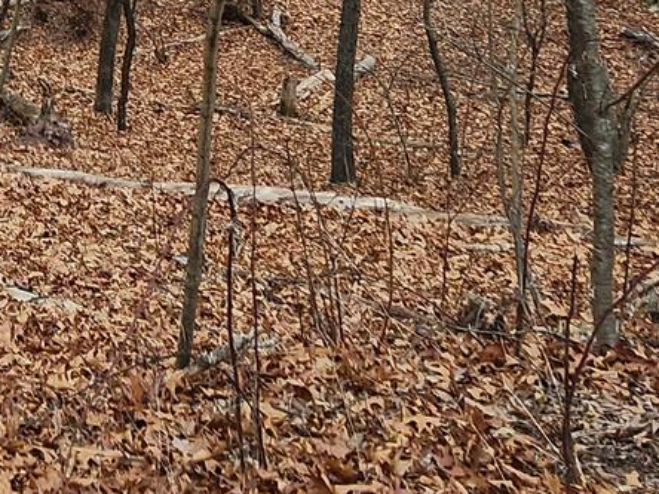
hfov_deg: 27.8
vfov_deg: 21.0
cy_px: -228
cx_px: -154
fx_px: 1142
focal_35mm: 60
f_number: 2.2
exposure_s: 1/60
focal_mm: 1.74
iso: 64
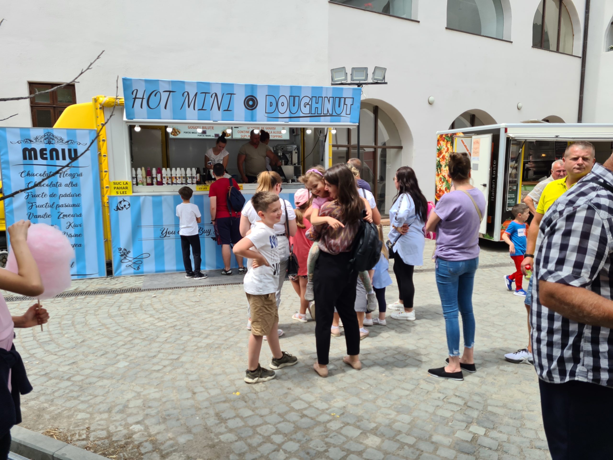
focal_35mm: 26
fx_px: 460
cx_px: 306
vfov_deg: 53.1
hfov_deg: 67.3
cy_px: 230
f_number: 1.8
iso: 50
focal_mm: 5.4
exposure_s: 1/1292
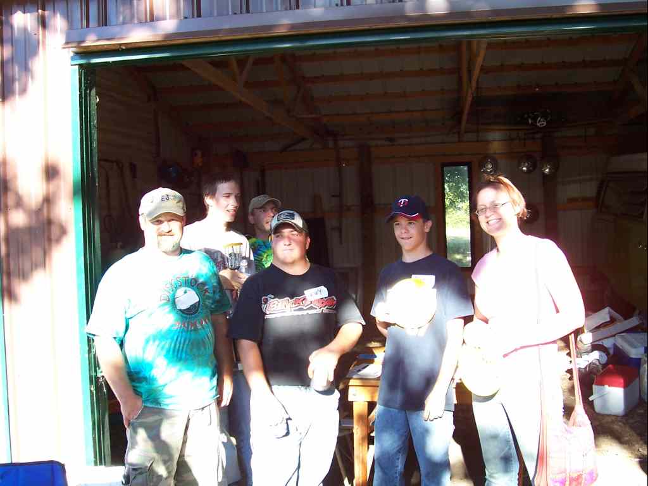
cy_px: 243
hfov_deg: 44.8
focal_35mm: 42
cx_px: 324
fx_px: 786
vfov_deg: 34.3
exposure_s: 1/90
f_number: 3
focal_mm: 7
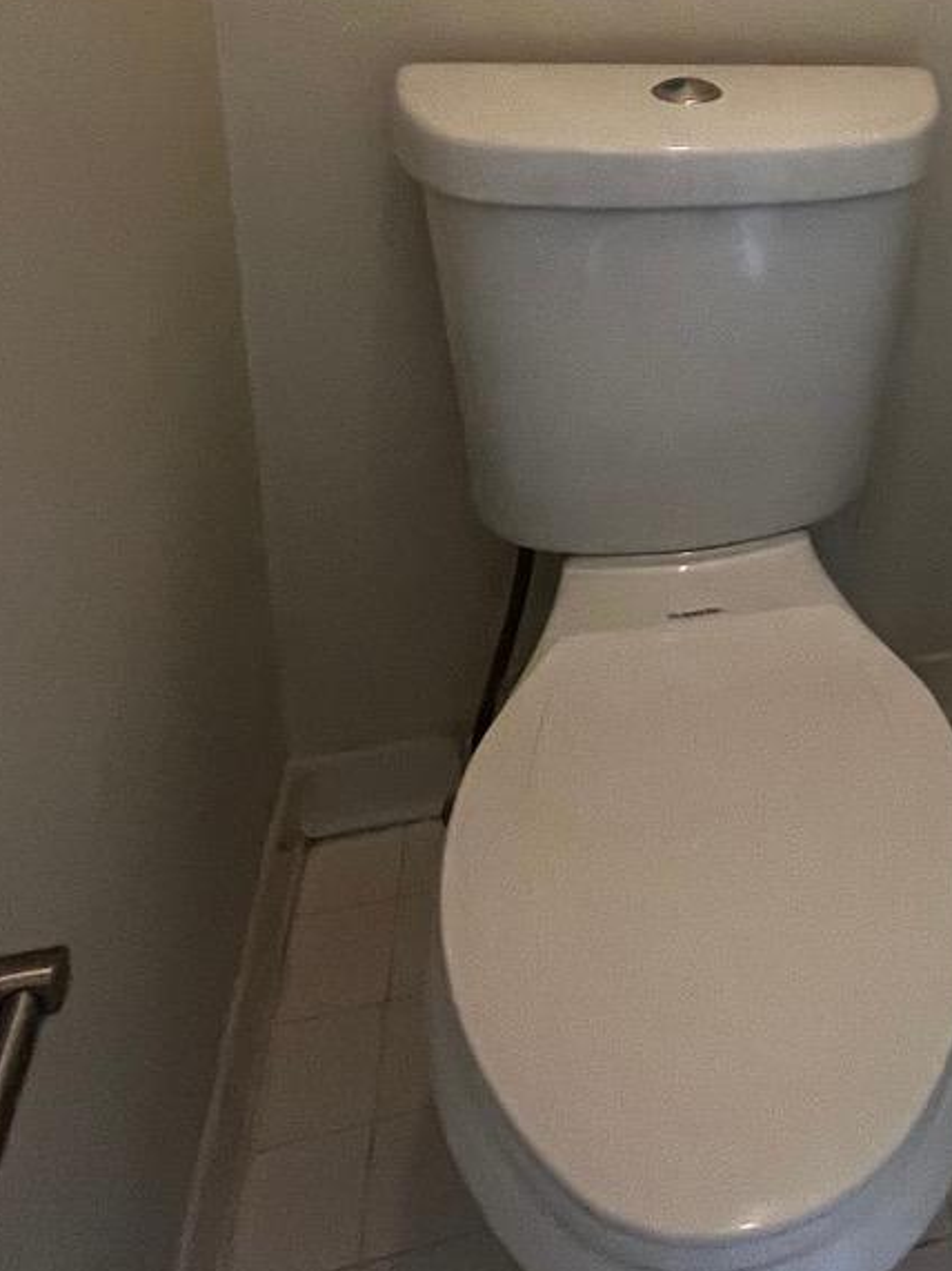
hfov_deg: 34.2
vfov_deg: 47.7
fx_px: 1284
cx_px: 1088
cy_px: 147
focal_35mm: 35
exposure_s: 1/60
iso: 400
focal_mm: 1.57
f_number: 1.8
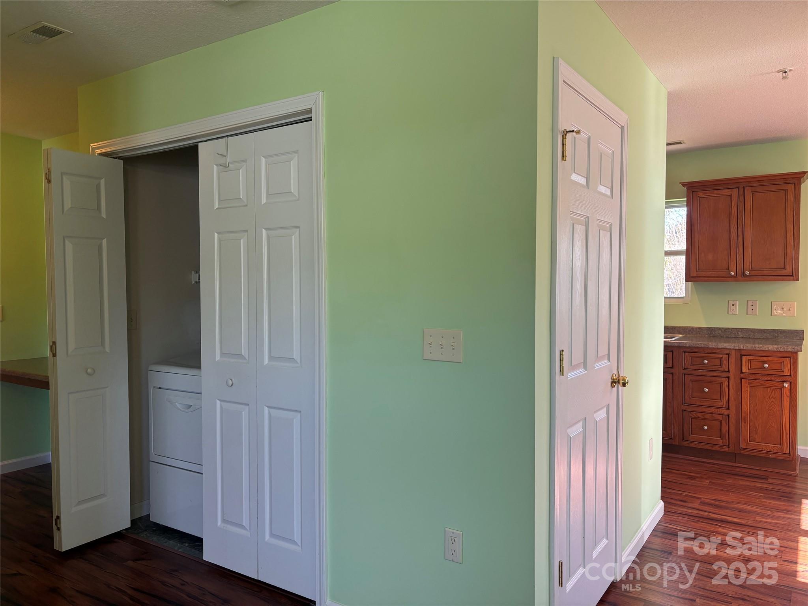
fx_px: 607
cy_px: 303
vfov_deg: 53.1
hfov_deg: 67.3
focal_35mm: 26
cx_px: 404
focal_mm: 5.96
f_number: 1.6
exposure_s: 1/120
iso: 100
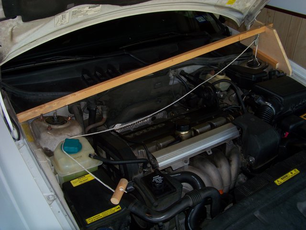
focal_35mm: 36
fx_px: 318
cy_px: 115
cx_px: 153
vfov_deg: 39.7
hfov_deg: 51.4
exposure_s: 1/20
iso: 64
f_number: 7.1
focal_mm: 5.85
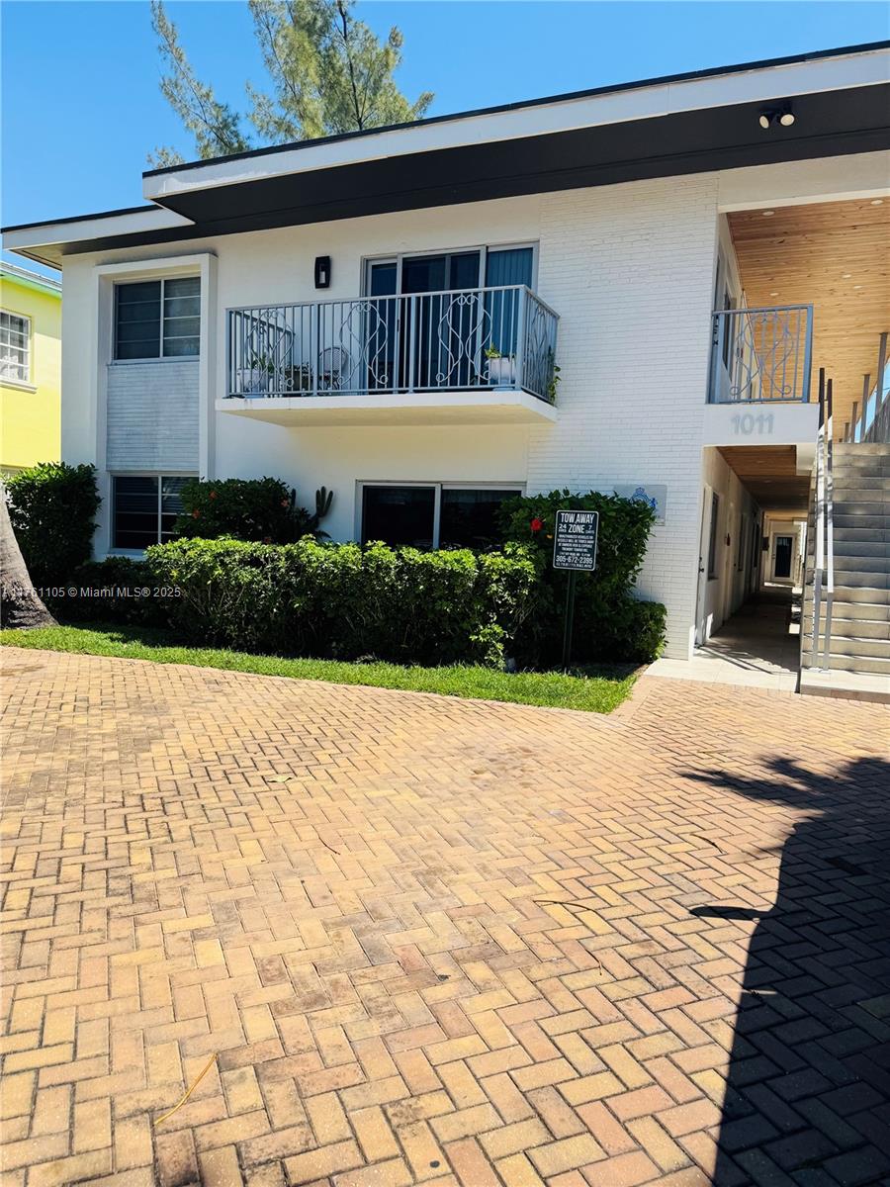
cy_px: 594
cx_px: 445
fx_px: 823
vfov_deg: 71.6
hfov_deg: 56.8
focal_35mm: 24
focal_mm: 6.76
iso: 80
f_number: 1.78
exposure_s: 1/4608
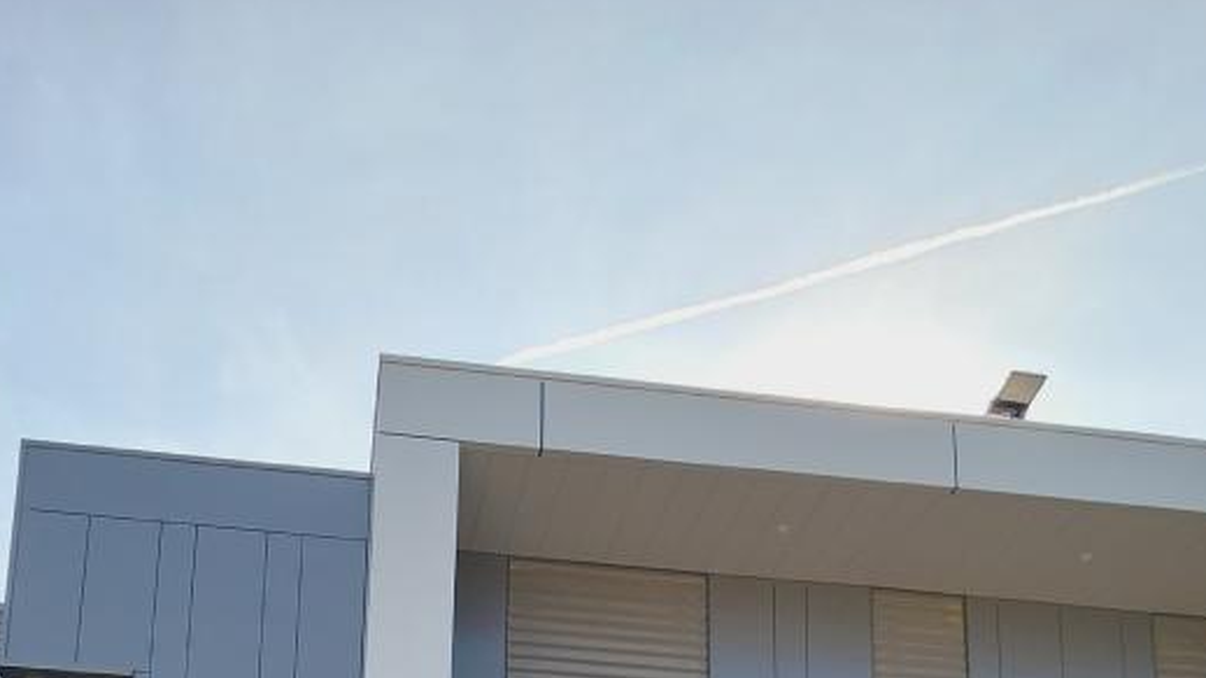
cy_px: 1016
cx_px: 459
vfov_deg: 25.4
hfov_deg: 56.0
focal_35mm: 35
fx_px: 1119
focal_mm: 1.74
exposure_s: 1/752
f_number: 2.2
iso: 32
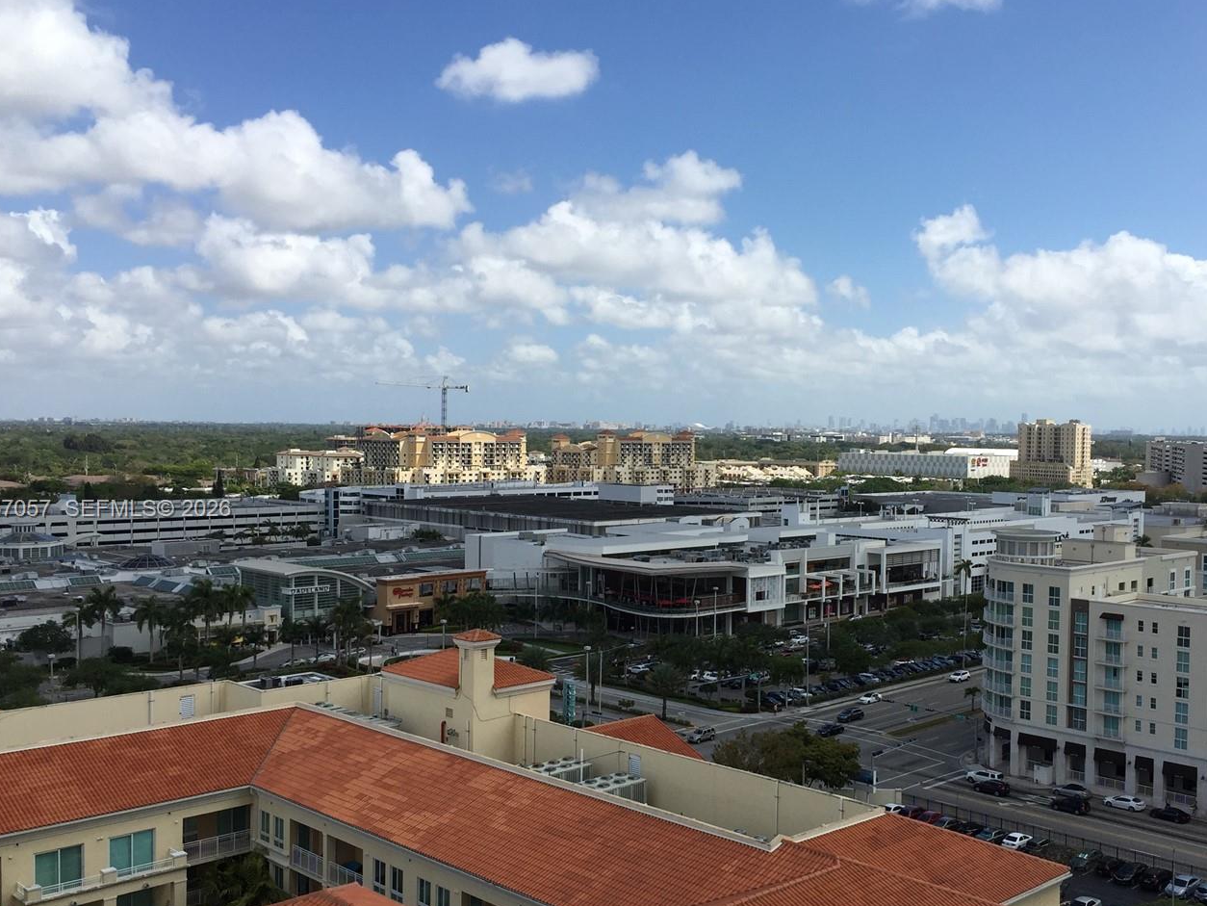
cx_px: 702
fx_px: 1290
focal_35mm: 37
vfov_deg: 38.6
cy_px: 510
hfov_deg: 49.9
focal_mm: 4.15
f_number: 2.2
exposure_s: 1/2639
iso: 32
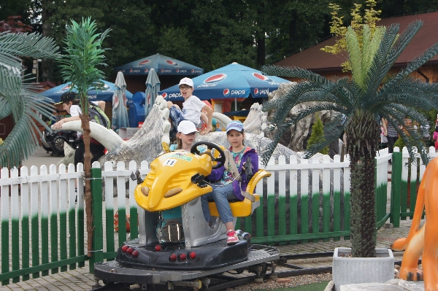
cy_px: 146
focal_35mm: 82
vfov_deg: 16.5
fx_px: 1003
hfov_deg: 24.6
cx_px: 219
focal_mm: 55
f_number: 9
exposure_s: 1/160
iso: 200
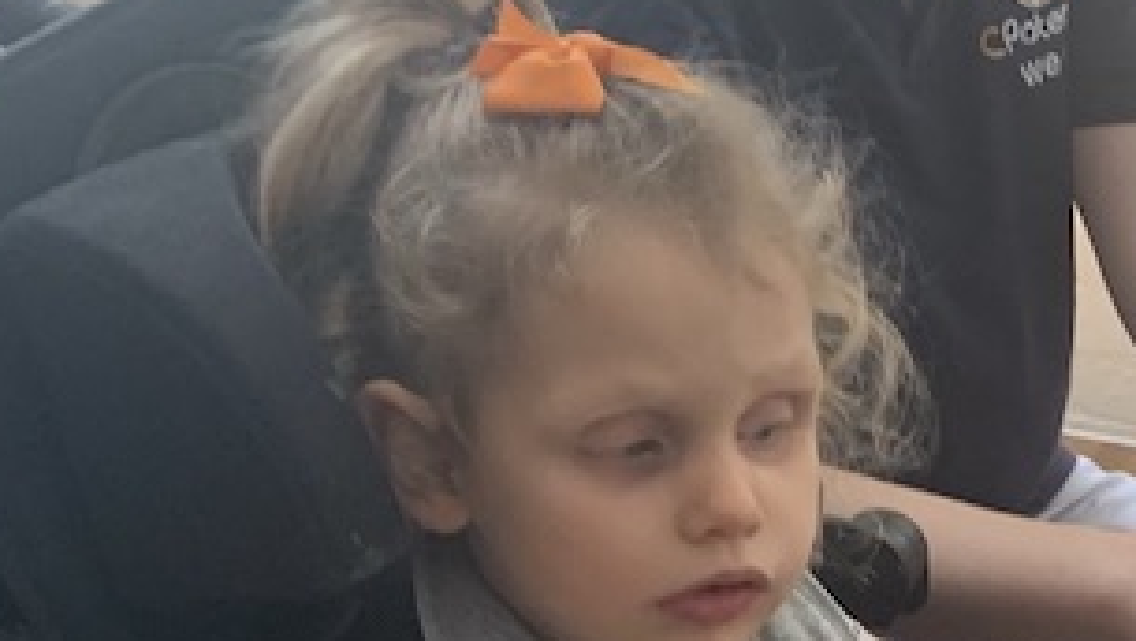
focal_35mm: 95
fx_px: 2863
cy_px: 783
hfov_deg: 21.3
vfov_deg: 12.4
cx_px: 1259
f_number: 1.8
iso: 100
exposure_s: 1/83
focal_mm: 4.25
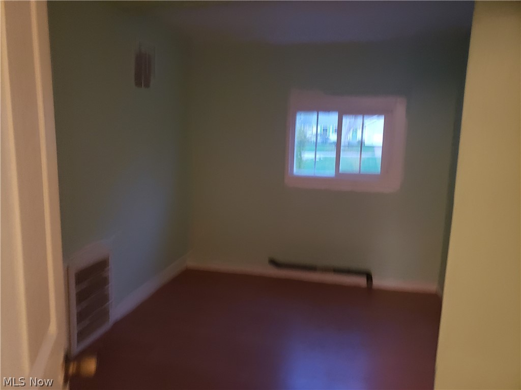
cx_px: 260
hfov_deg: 67.3
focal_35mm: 26
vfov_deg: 53.1
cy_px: 195
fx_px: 391
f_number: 1.5
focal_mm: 4.3
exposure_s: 1/10
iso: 640
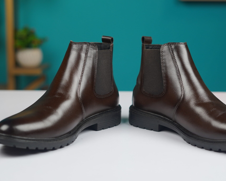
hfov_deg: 27.1
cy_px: 81
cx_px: 124
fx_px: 468
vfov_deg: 21.8
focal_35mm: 70
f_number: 2.8
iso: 640
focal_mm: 50
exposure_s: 1/250
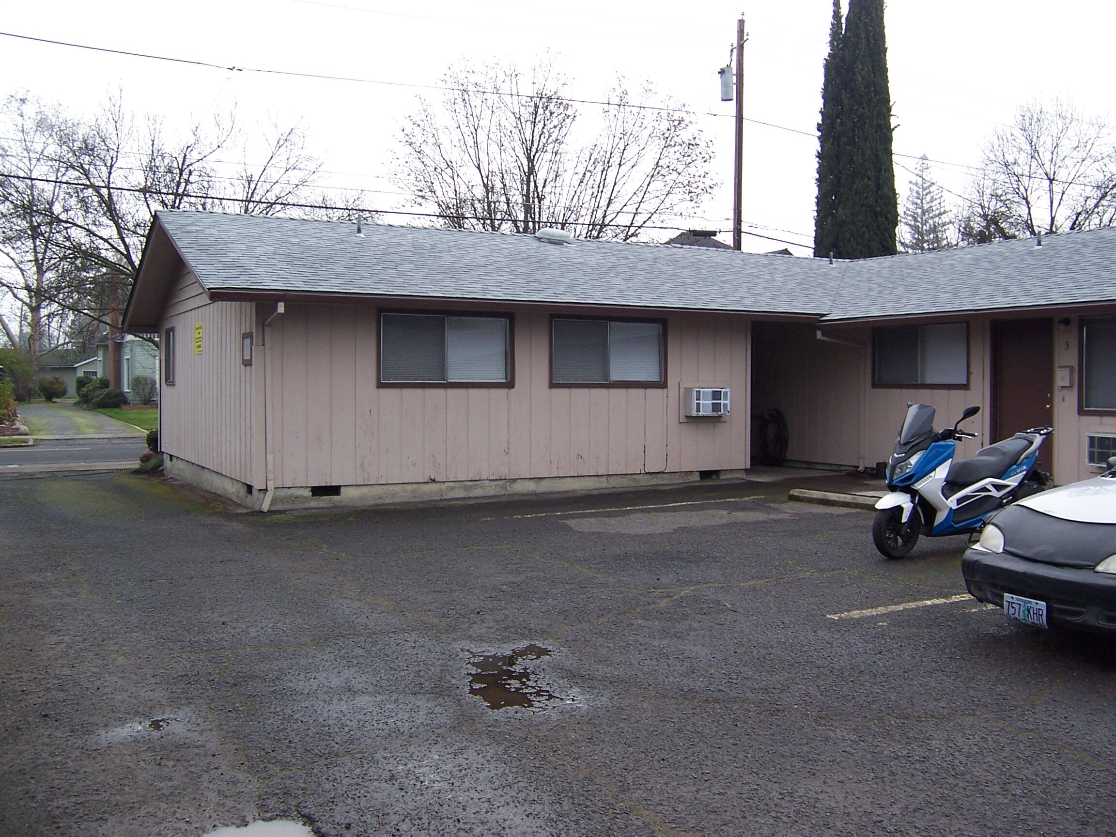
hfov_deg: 55.4
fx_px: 1064
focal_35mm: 33
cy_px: 418
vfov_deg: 42.9
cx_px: 558
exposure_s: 1/180
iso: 80
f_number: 3.4
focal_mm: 5.5
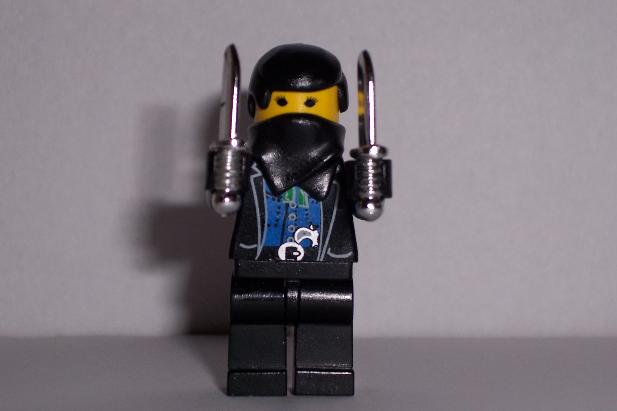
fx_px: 1405
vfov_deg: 16.6
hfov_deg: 24.8
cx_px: 308
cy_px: 206
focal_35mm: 82
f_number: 4.1
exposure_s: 1/90
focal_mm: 13.5
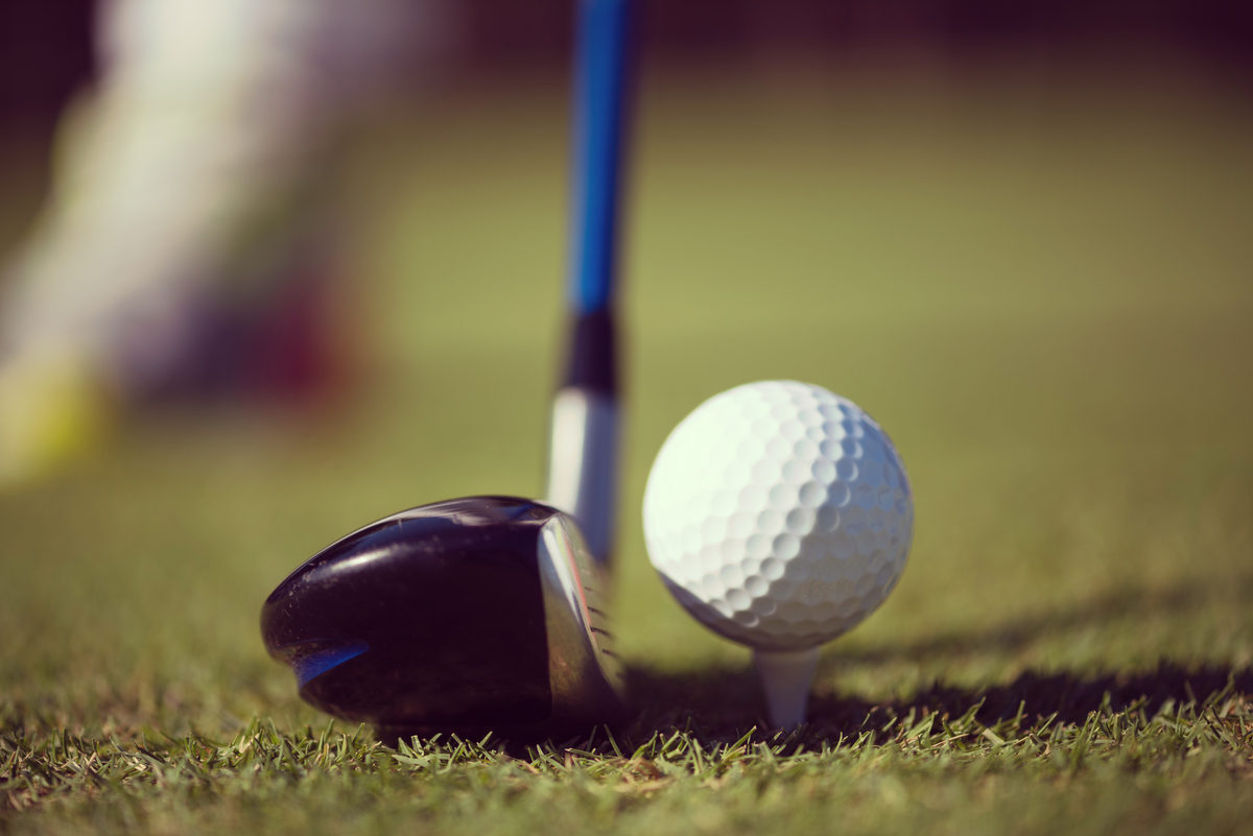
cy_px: 418
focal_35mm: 105
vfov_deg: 13.1
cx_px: 626
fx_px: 3656
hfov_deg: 19.4
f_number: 3.2
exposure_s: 1/1250
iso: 100
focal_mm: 105
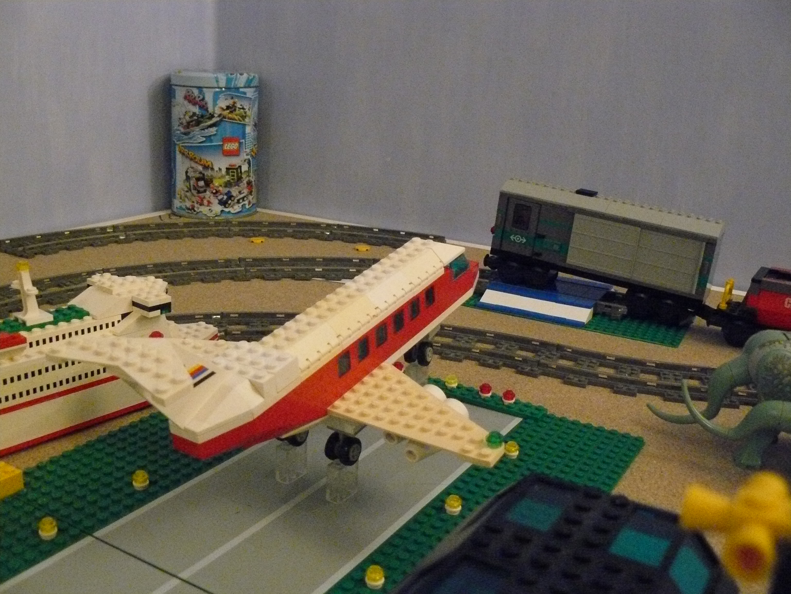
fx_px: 823
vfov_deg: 39.7
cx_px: 396
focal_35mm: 36
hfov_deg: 51.4
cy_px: 297
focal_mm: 6
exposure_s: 1/13
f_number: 2.8
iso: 800
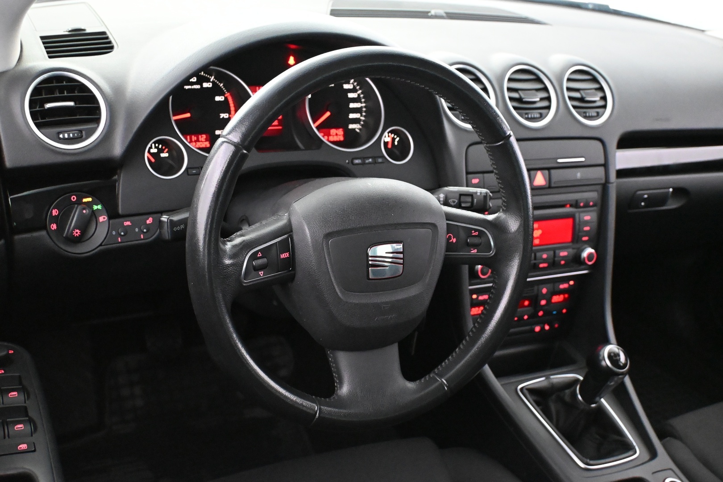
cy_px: 241
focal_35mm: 40
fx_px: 798
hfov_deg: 48.7
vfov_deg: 33.6
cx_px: 362
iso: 9000
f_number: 4.5
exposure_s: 1/40
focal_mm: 26.5
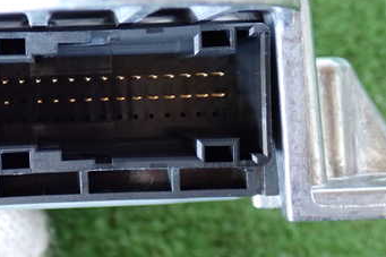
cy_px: 122
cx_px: 63
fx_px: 804
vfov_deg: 18.2
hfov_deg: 26.4
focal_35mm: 75
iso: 640
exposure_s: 1/40
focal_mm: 7.31
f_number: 2.8
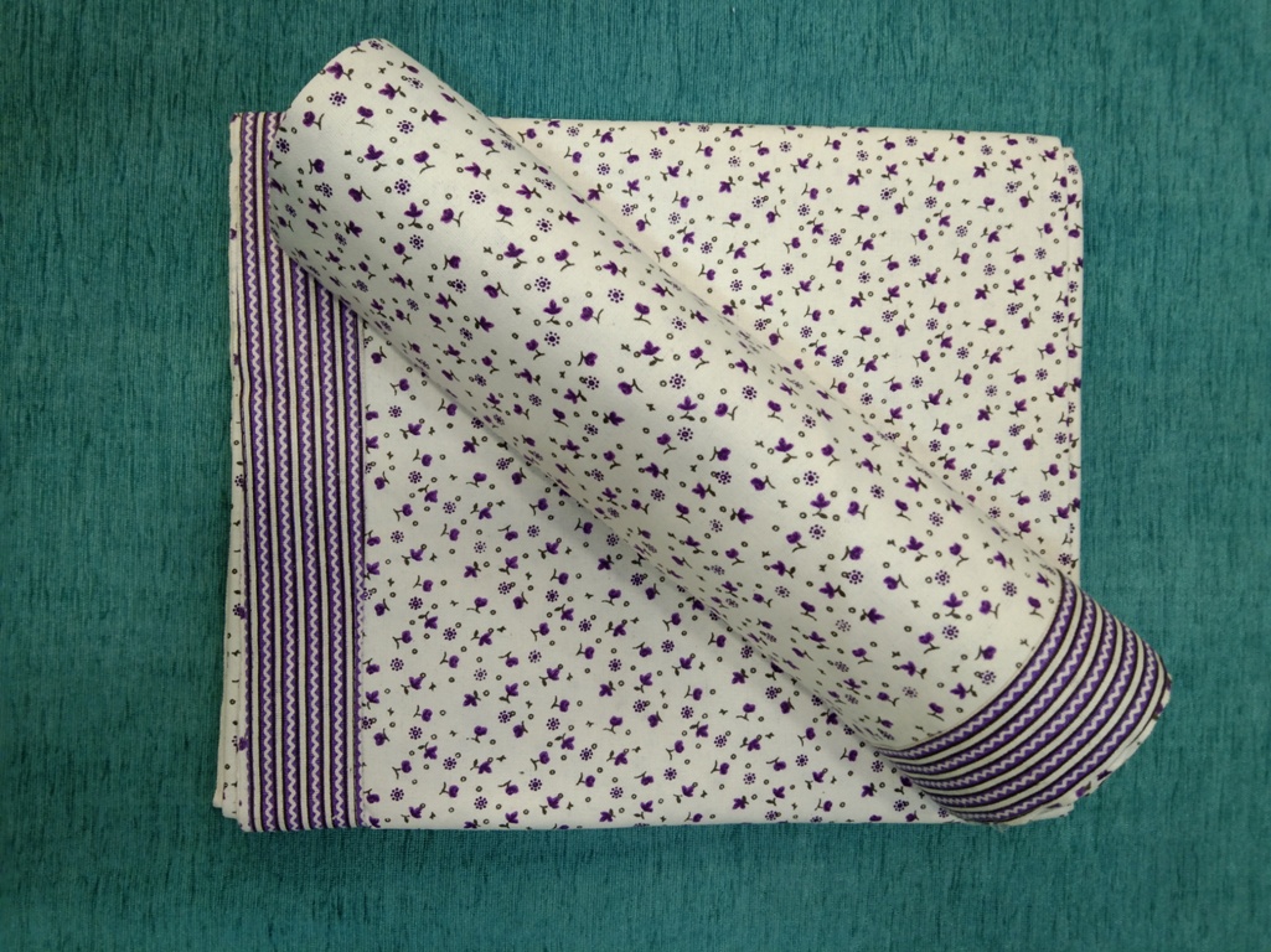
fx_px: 1138
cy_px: 476
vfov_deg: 45.4
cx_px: 636
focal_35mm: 31
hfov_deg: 58.4
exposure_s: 1/50
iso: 190
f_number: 2.2
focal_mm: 3.69
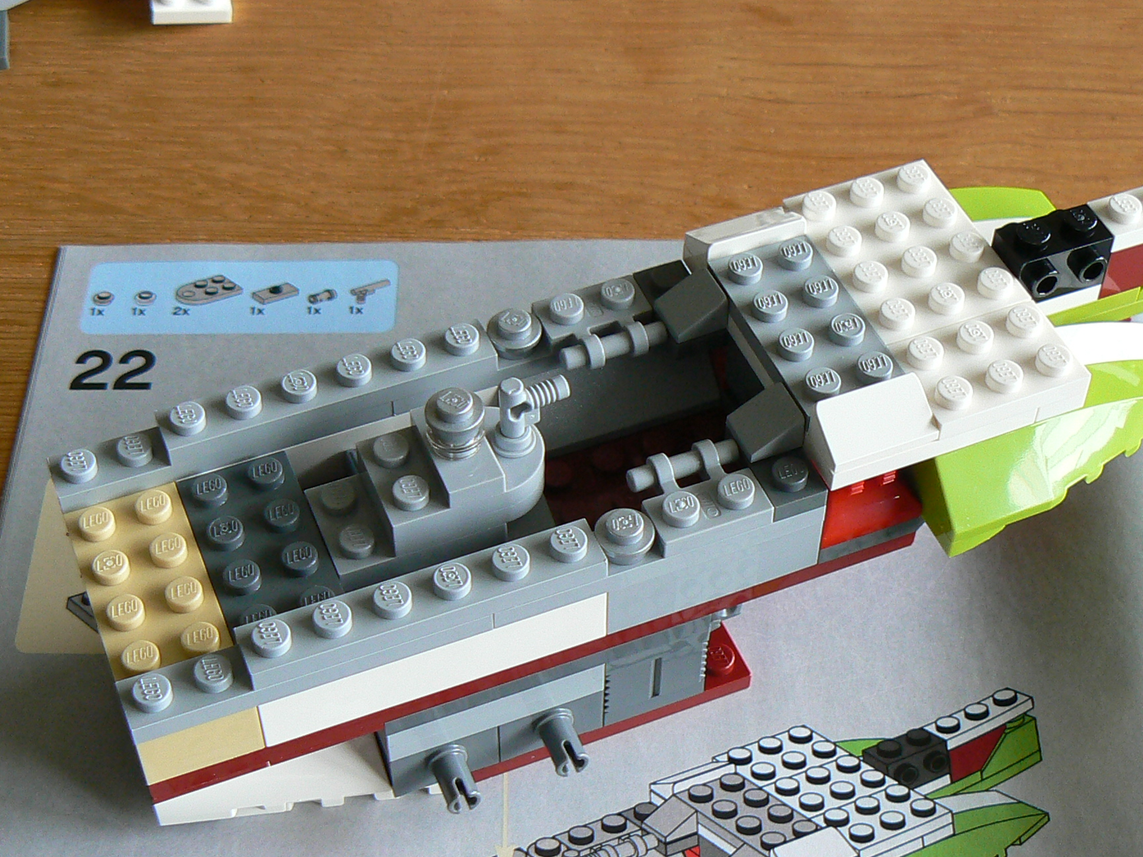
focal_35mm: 56
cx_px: 630
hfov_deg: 34.3
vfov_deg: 26.1
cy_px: 513
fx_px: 1849
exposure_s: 1/13
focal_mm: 6
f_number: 2.8
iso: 100
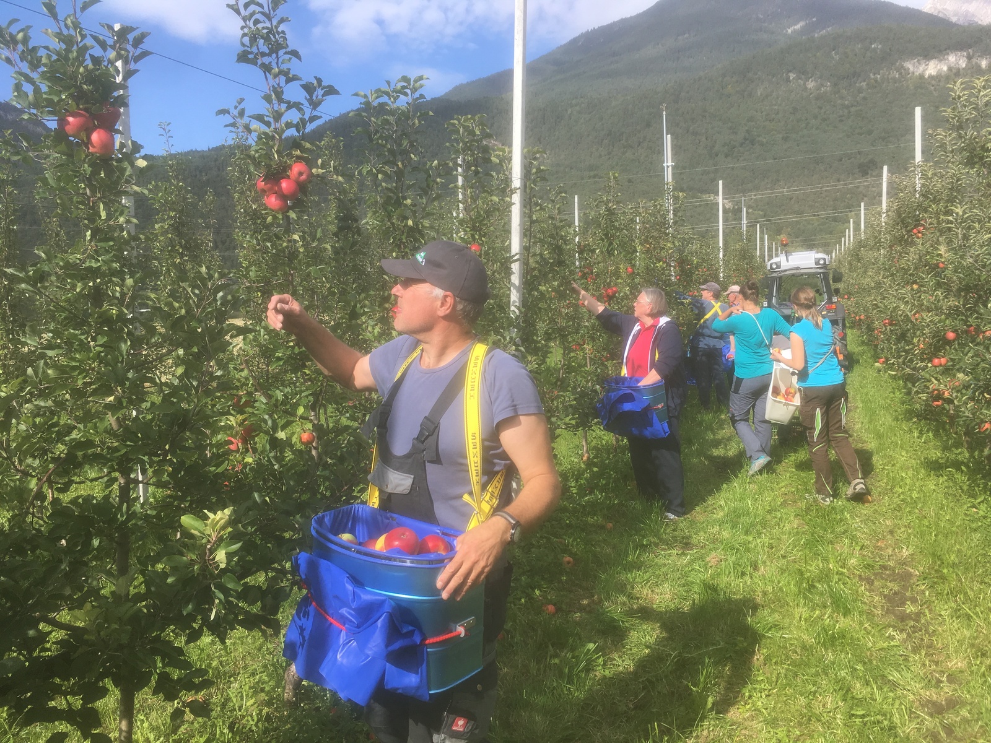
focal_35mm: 29
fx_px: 830
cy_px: 372
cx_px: 496
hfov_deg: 61.7
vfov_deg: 48.2
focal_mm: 4.15
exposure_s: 1/769
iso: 25
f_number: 2.2
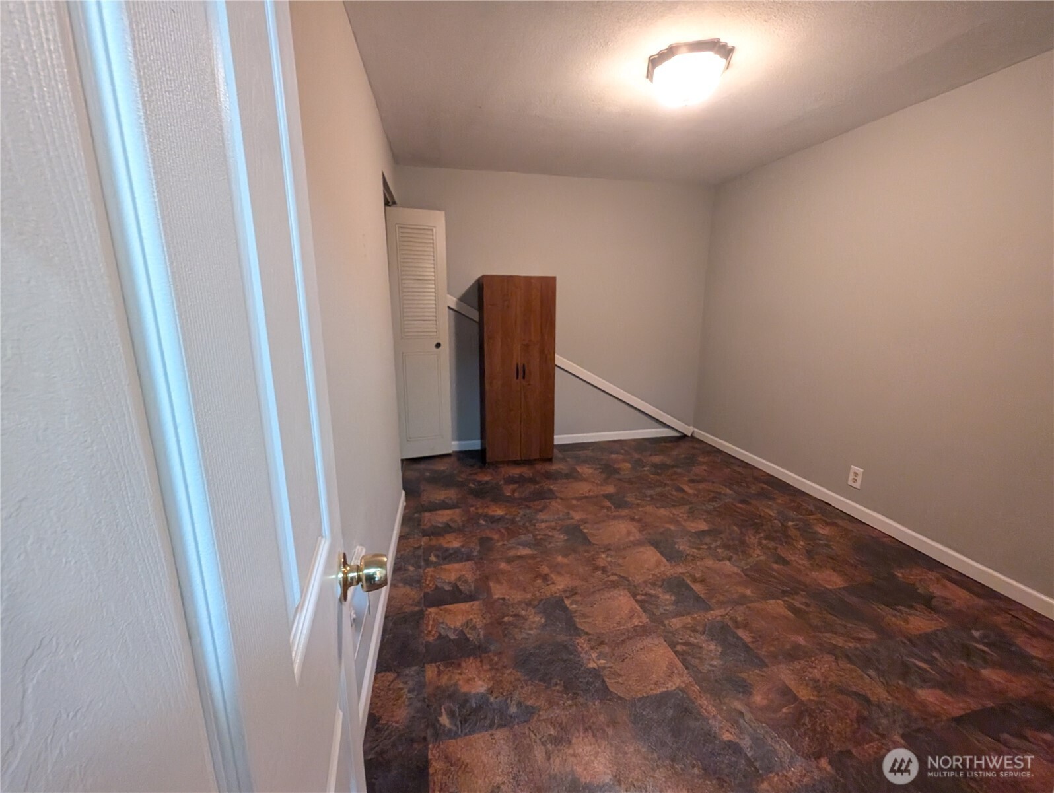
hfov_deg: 106.1
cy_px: 396
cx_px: 527
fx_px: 396
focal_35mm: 13
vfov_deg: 90.0
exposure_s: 1/15
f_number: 2.2
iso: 1269
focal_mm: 1.95
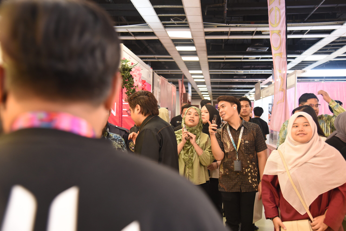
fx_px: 385
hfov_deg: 48.4
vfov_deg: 33.4
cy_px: 116
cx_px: 173
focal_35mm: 40
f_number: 4
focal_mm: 40
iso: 1600
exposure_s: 1/80
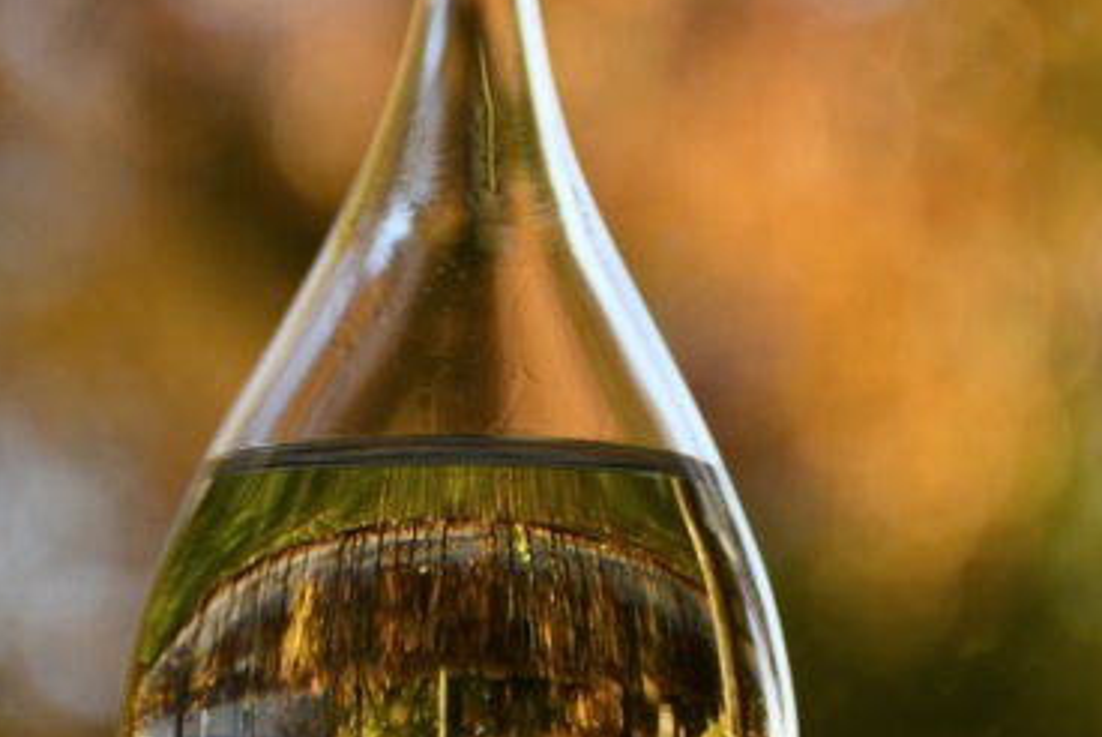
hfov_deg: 7.7
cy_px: 3
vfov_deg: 5.1
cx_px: 473
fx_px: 8177
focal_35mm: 267
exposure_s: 1/125
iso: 200
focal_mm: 95
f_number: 5.6
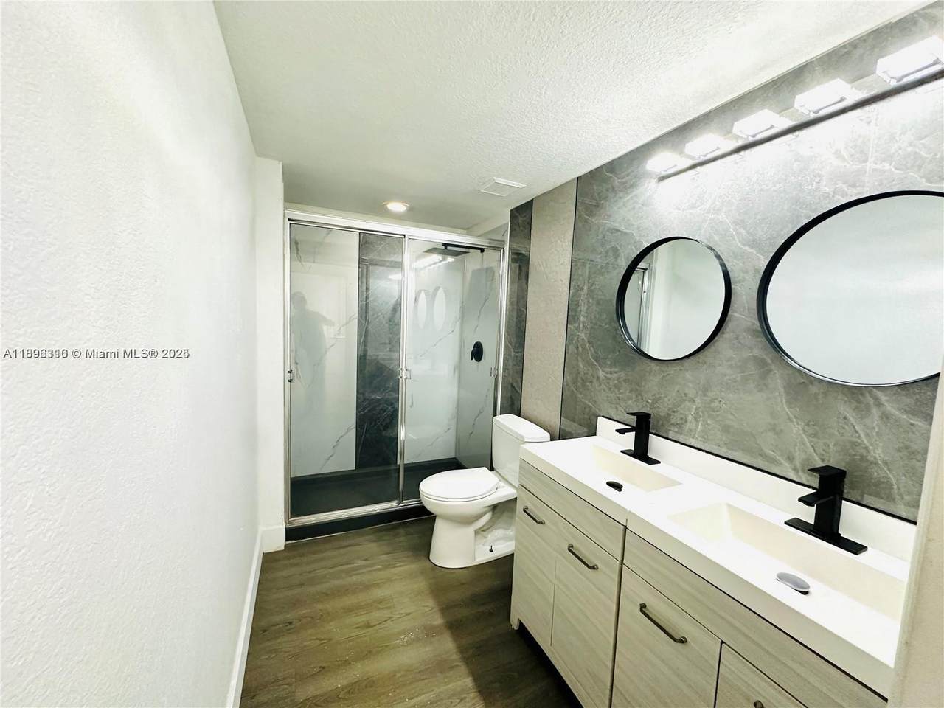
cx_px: 472
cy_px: 354
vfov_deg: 85.7
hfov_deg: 102.1
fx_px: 382
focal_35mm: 14
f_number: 2.2
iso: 320
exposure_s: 1/60
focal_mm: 2.22
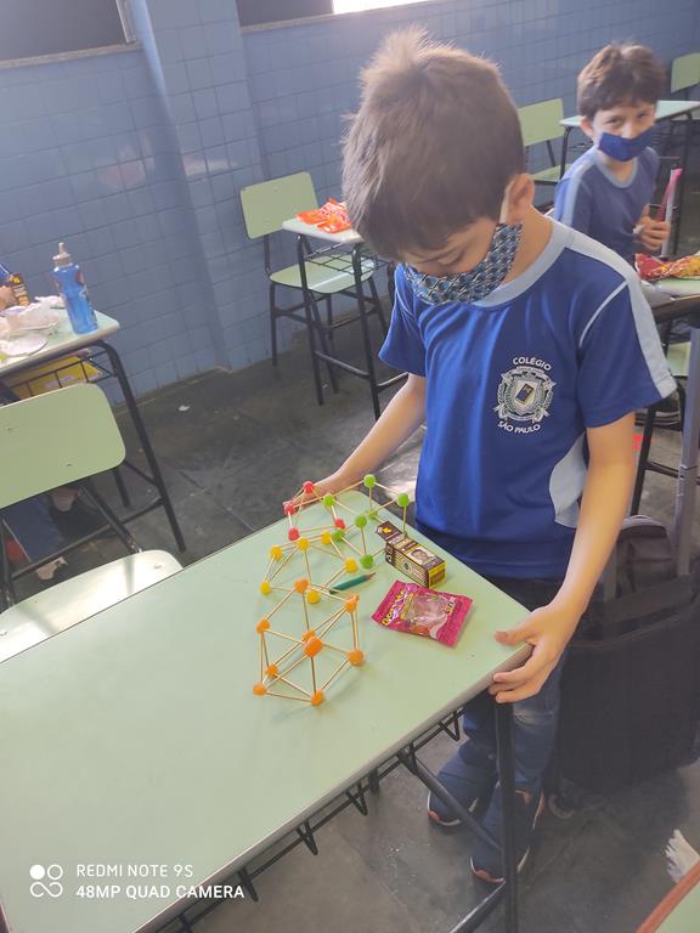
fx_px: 701
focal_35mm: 26
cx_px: 350
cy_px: 466
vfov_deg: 67.3
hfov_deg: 53.1
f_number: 1.79
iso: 153
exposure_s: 1/30
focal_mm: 4.74
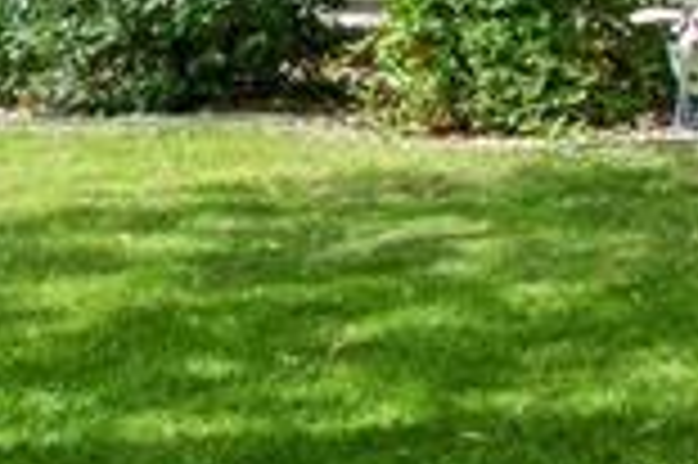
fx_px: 2169
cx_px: 1961
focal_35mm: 112
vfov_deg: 11.8
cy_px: -176
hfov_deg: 11.9
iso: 400
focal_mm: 17
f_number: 8
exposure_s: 1/250
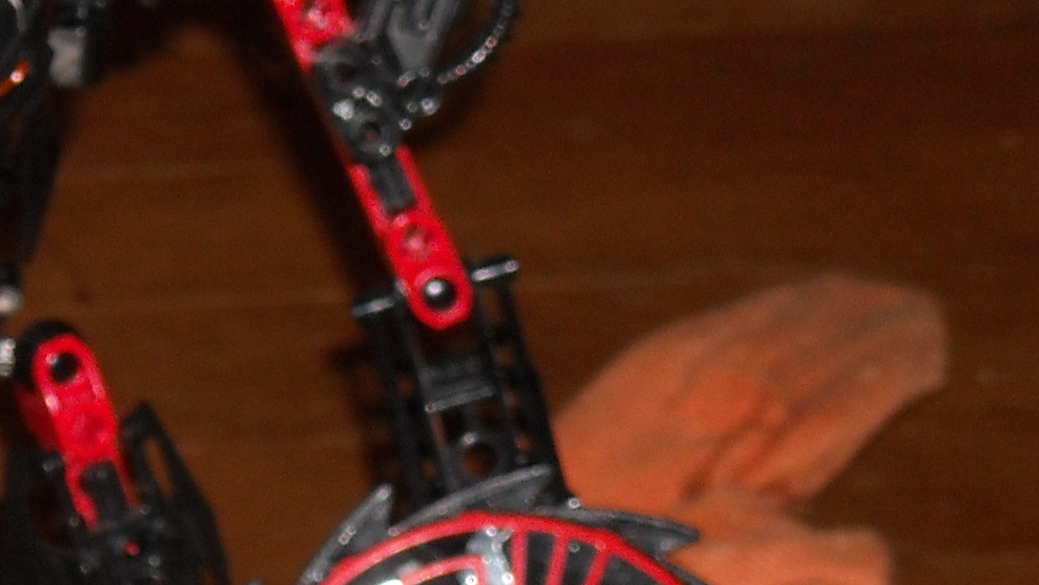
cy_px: 403
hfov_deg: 7.3
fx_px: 8073
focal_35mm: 293
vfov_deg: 4.1
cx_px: -82
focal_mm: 17.1
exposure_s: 1/125
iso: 200
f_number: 4.7
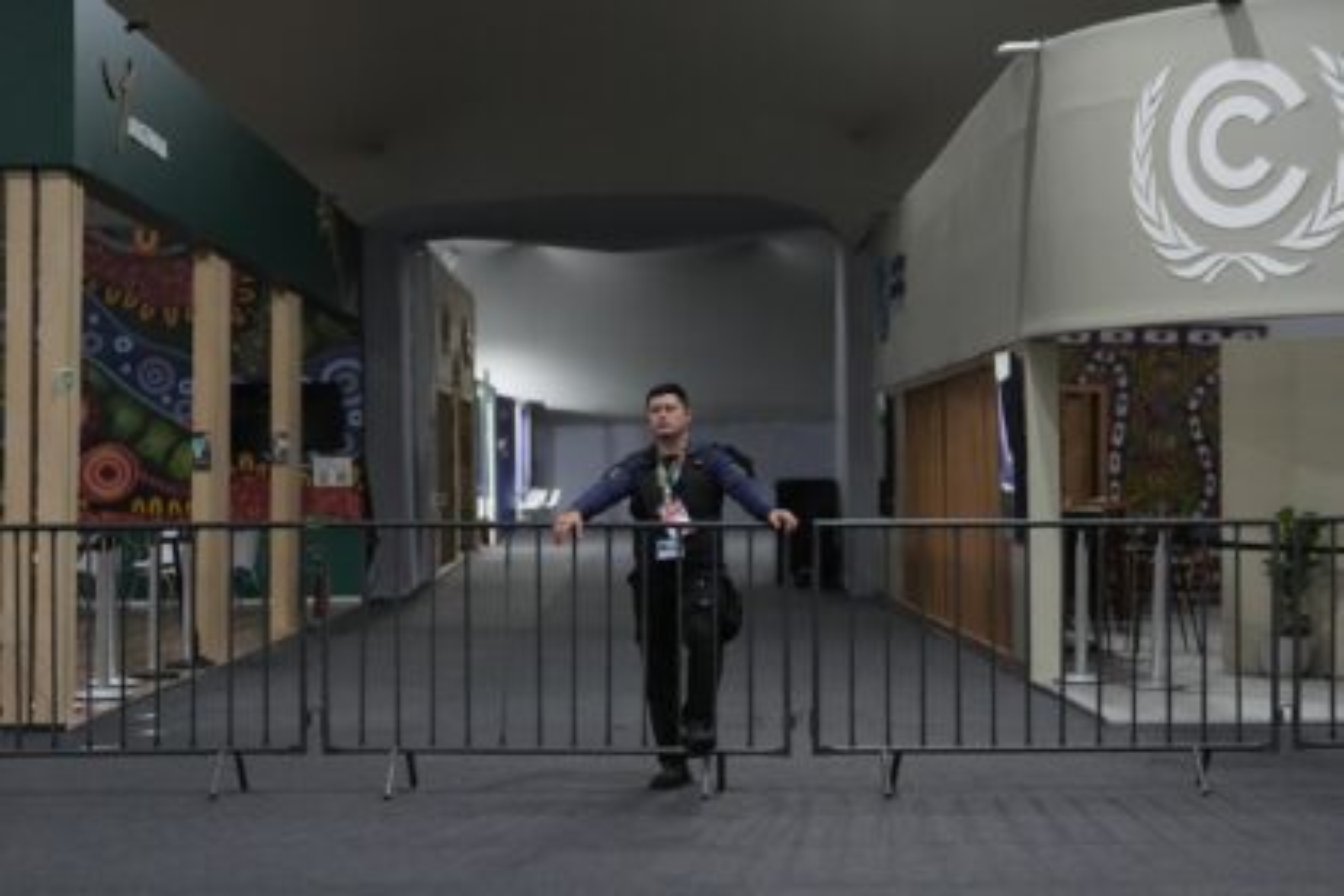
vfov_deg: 19.5
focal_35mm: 70
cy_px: 448
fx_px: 2613
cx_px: 672
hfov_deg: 28.8
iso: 6400
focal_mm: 70
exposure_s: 1/800
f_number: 2.8
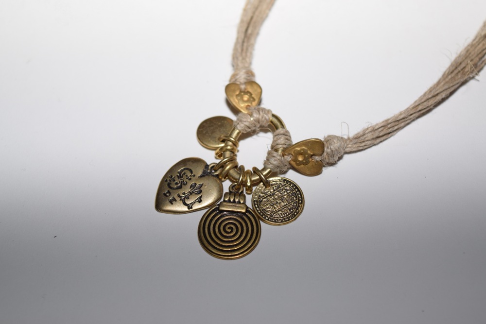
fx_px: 1114
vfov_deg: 16.6
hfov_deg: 24.6
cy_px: 162
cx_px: 243
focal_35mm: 82
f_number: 5.6
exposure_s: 1/60
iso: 140
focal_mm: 55
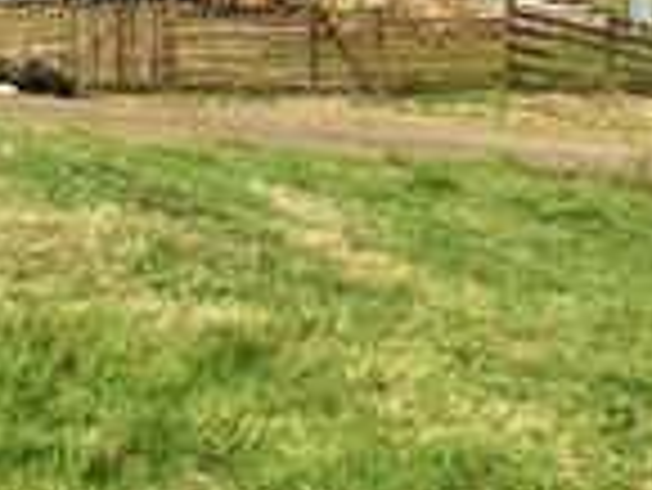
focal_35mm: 116
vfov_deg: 12.3
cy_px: -189
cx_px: 234
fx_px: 2187
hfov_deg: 16.9
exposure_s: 1/2053
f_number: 2.2
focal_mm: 4.12
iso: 40
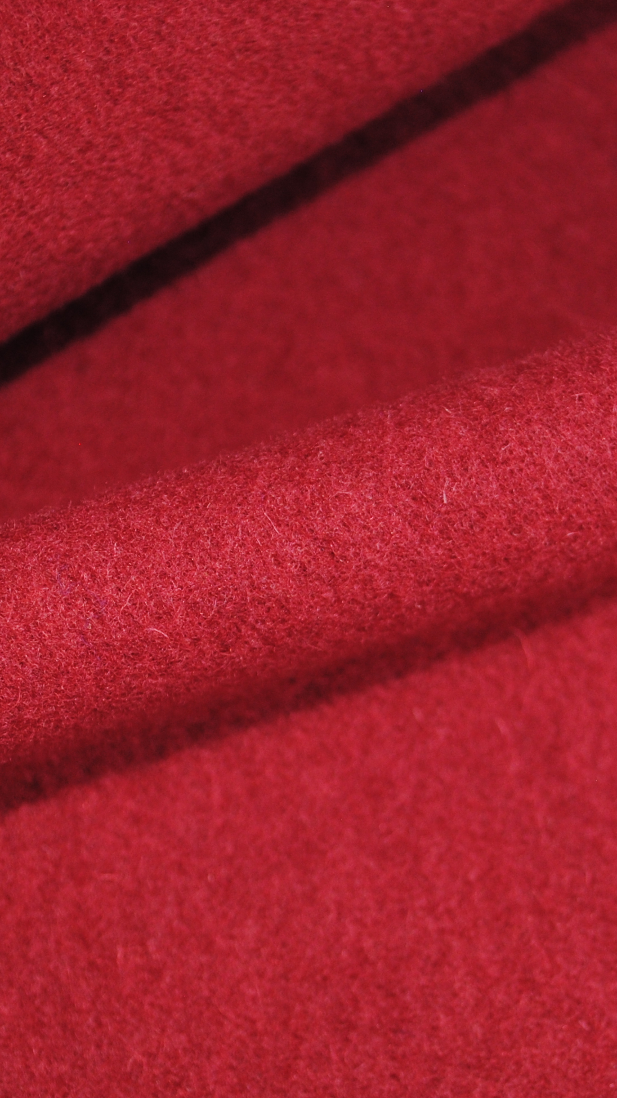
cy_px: 728
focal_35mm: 75
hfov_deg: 16.1
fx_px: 2182
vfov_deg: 28.1
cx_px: 403
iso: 200
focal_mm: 24
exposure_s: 1/60
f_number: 4
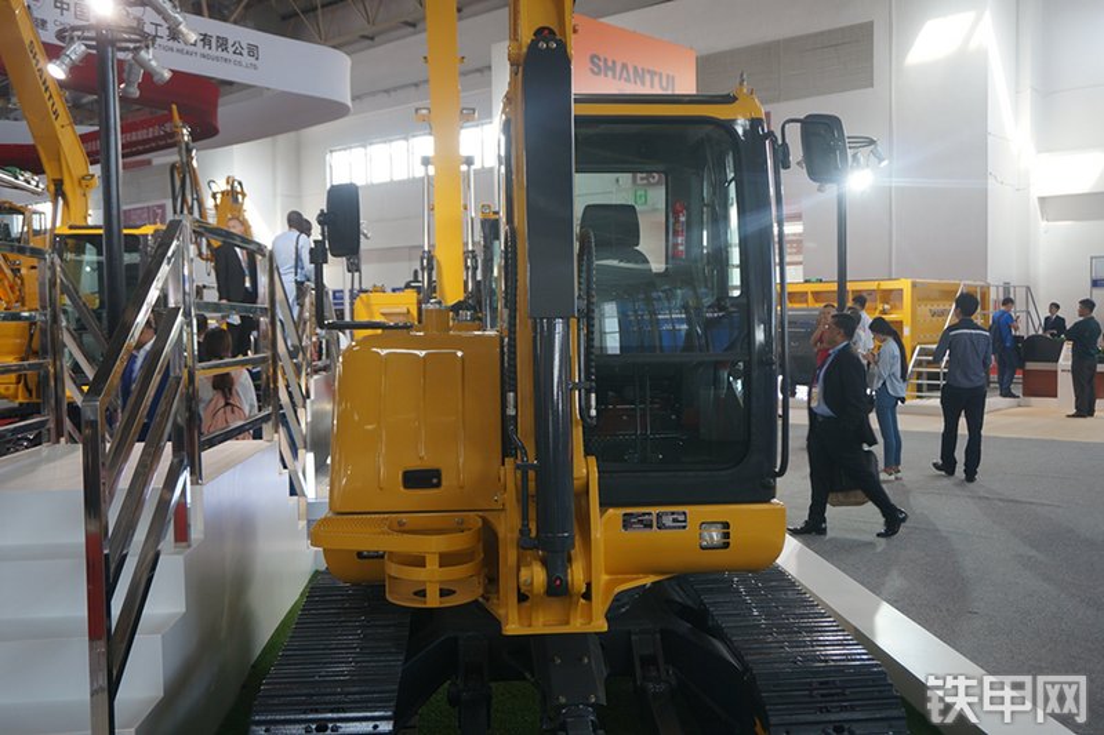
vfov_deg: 38.3
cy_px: 368
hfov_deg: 55.1
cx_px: 552
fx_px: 1058
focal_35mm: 34
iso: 250
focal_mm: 23
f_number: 4
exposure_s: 1/60
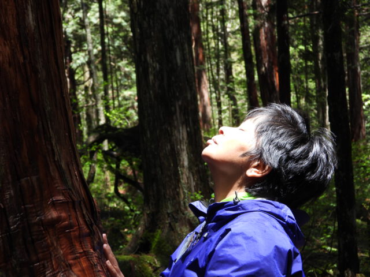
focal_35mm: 105
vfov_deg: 14.1
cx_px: 185
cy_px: 138
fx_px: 1122
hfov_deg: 18.7
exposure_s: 1/125
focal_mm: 18.9
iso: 100
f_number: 4
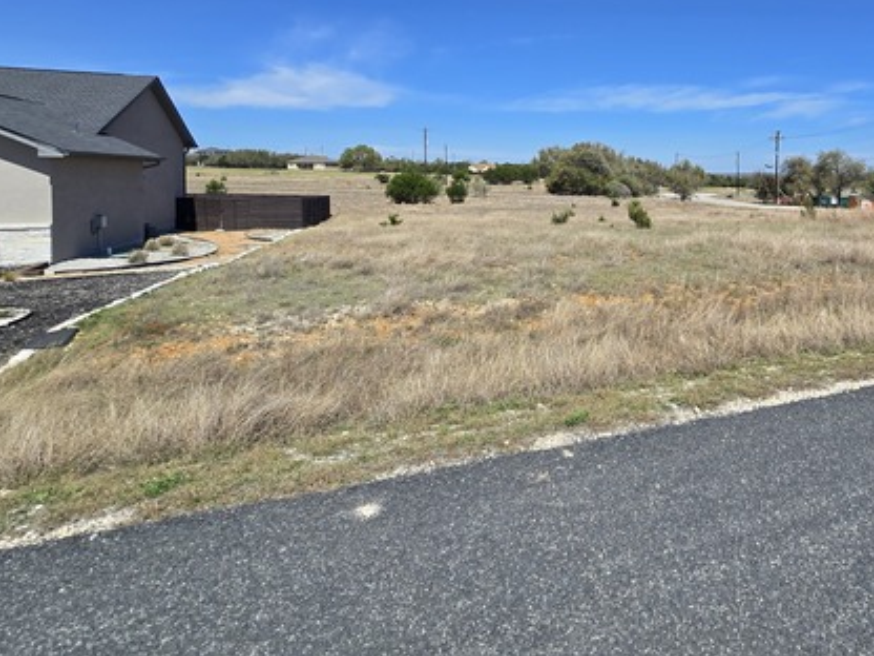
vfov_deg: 63.3
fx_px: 505
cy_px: 189
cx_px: 630
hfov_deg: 77.1
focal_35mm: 20
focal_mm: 2.2
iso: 50
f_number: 2.2
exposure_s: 1/2767
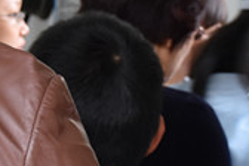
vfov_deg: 7.1
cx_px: 53
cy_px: 67
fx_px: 1330
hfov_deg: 10.7
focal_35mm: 192
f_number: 4.5
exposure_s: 1/80
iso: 800
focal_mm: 27
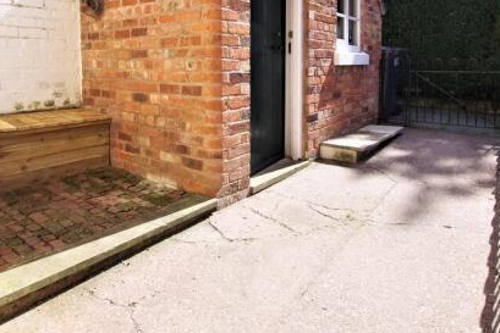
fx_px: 333
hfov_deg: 73.6
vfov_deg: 50.4
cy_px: 74
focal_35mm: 24
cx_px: 270
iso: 200
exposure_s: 1/250
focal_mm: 10
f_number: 7.1
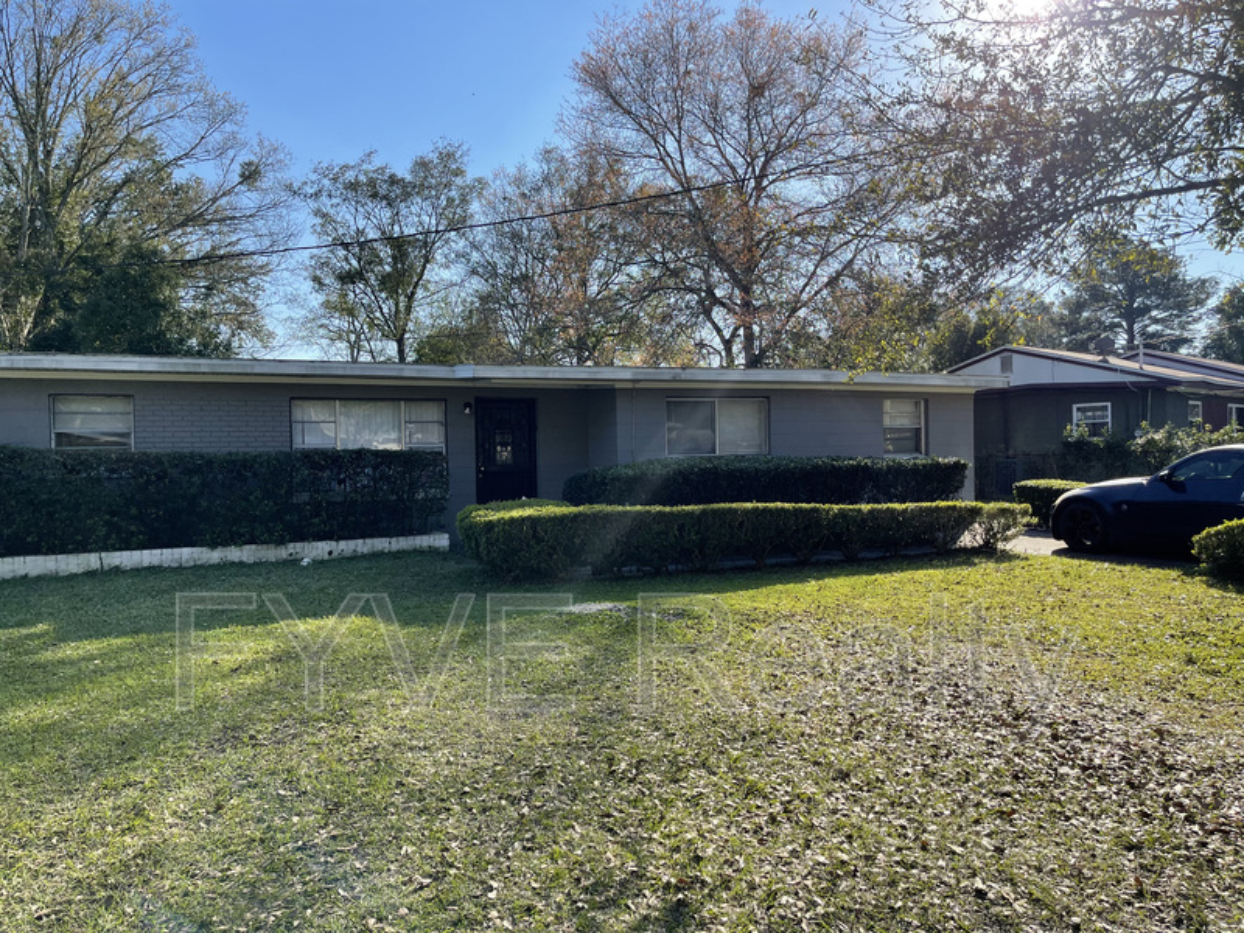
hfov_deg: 67.3
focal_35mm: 26
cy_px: 466
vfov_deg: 53.1
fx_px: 934
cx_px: 622
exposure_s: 1/2545
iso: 32
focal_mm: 5.1
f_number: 1.6
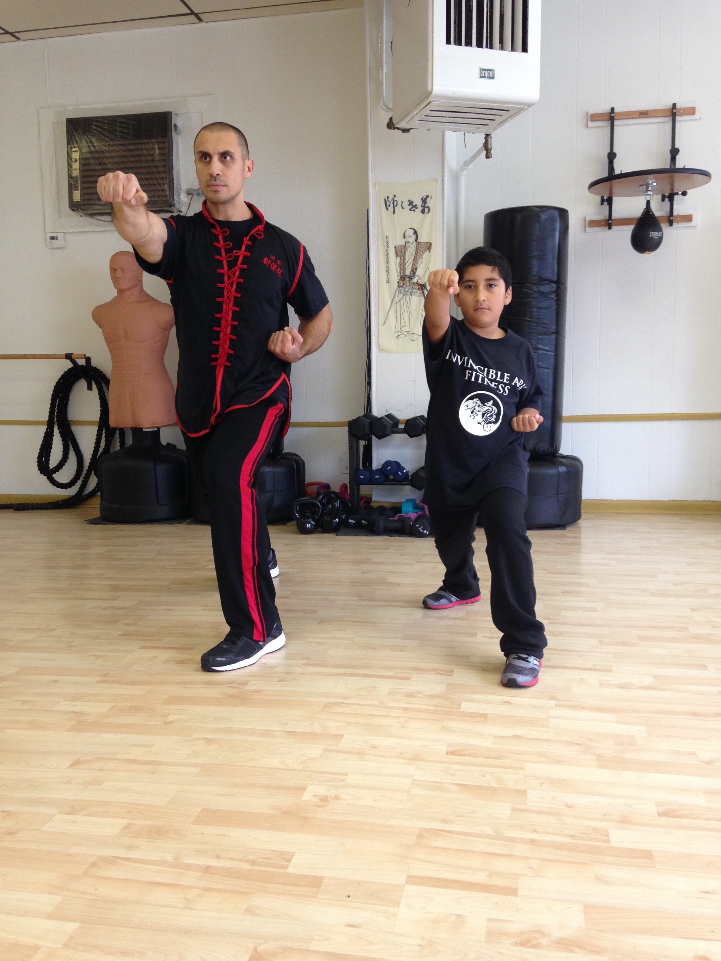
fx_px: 916
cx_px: 360
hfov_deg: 42.9
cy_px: 480
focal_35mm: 33
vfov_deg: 55.4
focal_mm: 4.12
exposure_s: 1/20
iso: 100
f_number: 2.4
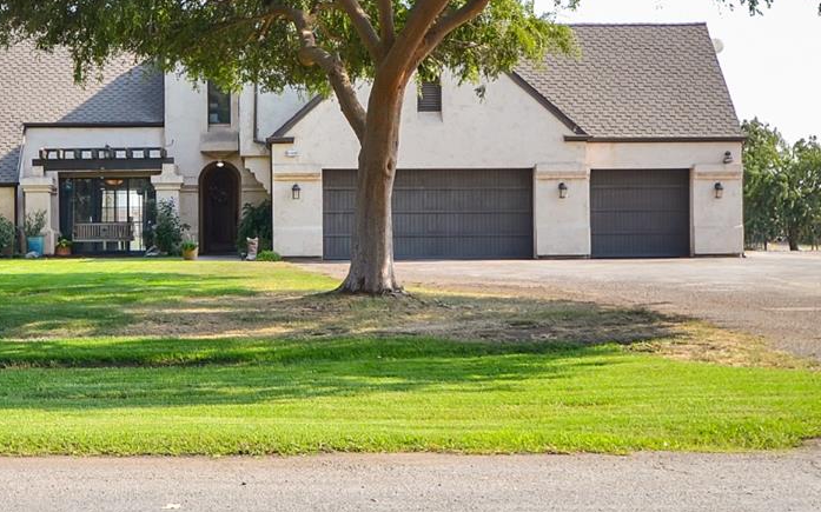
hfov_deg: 26.0
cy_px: 108
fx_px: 1767
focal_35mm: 79
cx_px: 253
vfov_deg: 16.4
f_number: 7.1
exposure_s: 1/200
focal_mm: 24
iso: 100
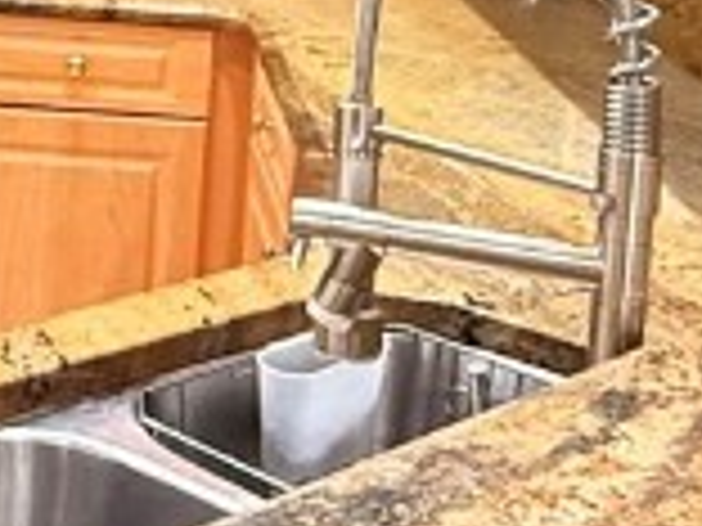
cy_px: -126
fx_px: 1866
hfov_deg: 20.5
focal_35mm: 92
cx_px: -40
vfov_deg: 15.4
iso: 1000
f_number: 2.2
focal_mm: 2.22
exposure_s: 1/40
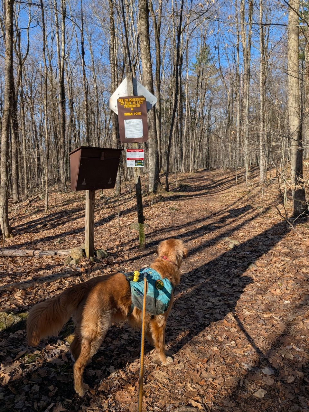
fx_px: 286
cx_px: 154
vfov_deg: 71.6
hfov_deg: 56.8
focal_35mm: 24
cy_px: 206
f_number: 1.7
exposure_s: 1/1495
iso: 33
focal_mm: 4.53
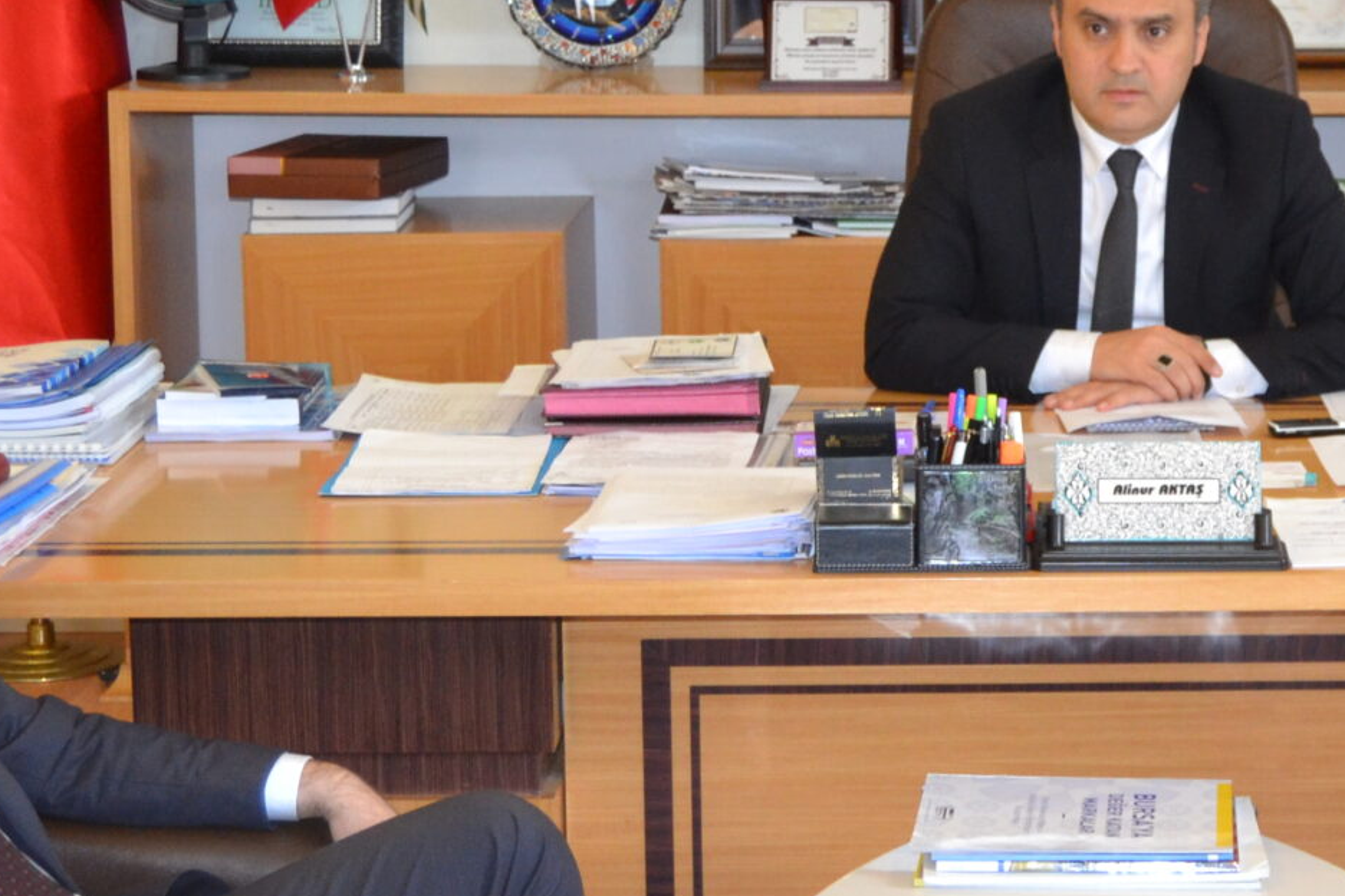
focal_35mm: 94
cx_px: 1154
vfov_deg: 14.5
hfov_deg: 21.2
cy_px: 282
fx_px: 3525
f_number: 3.8
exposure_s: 1/60
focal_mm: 23
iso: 1000
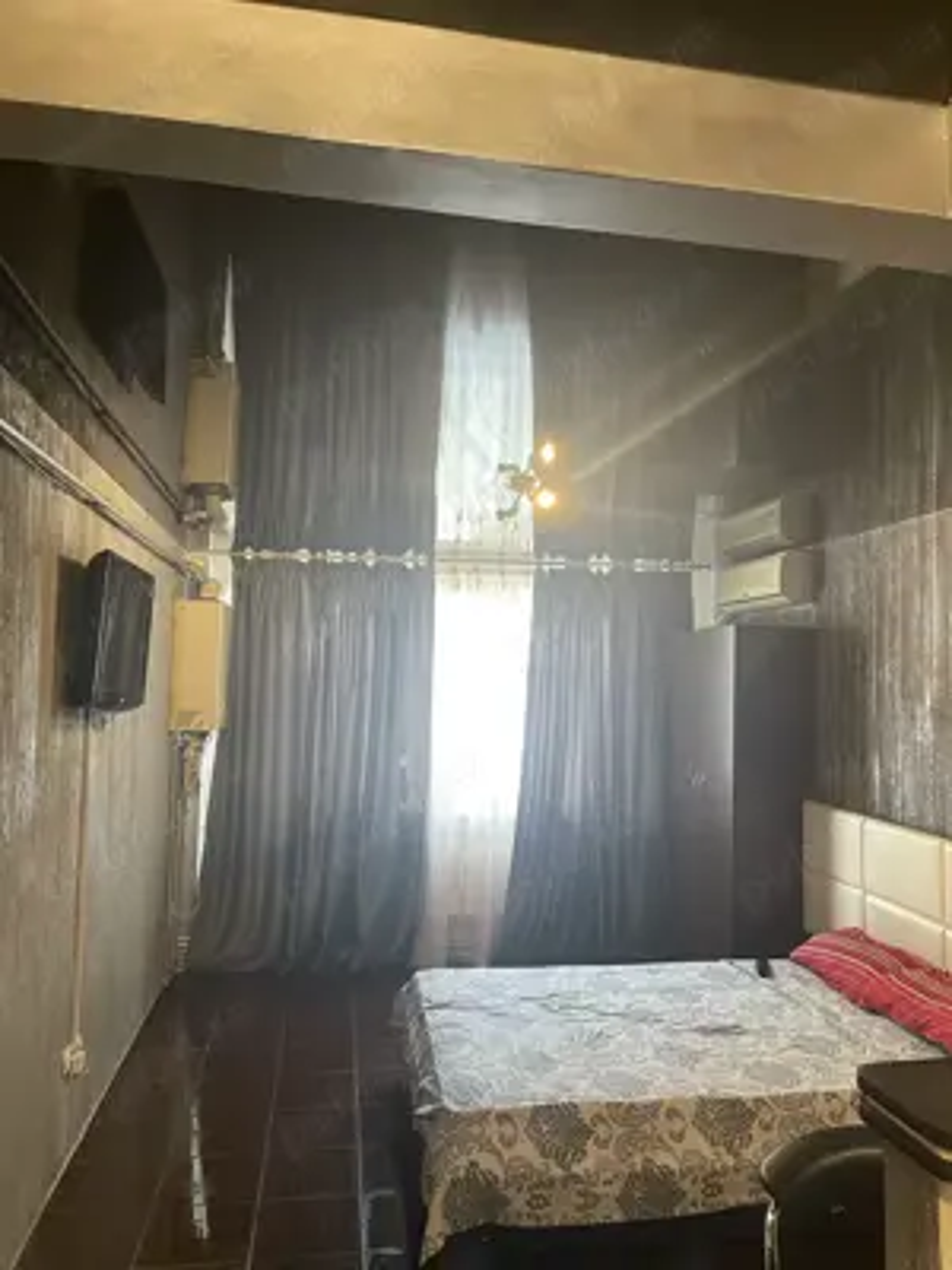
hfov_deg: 53.1
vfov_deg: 67.3
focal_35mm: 26
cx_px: 476
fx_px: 953
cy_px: 635
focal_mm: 5.1
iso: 320
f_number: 1.6
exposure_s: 1/50
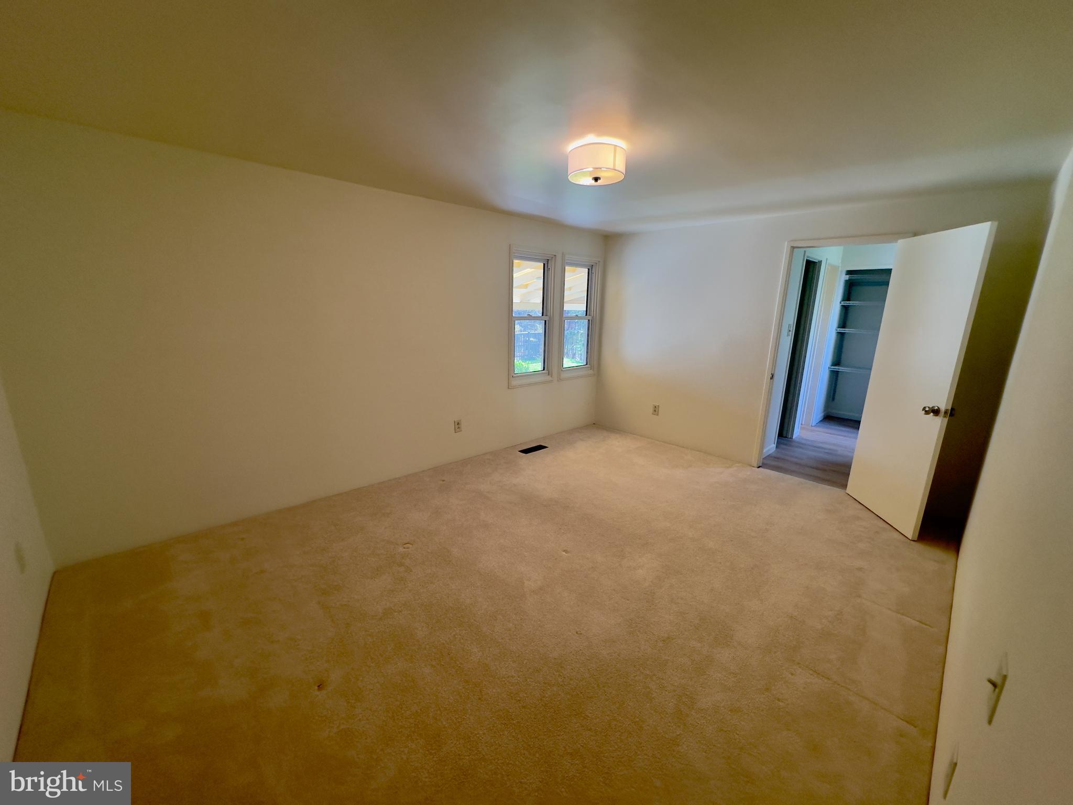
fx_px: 434
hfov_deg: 102.1
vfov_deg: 85.7
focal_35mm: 14
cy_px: 402
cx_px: 536
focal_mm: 2.22
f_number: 2.2
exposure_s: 1/120
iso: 160
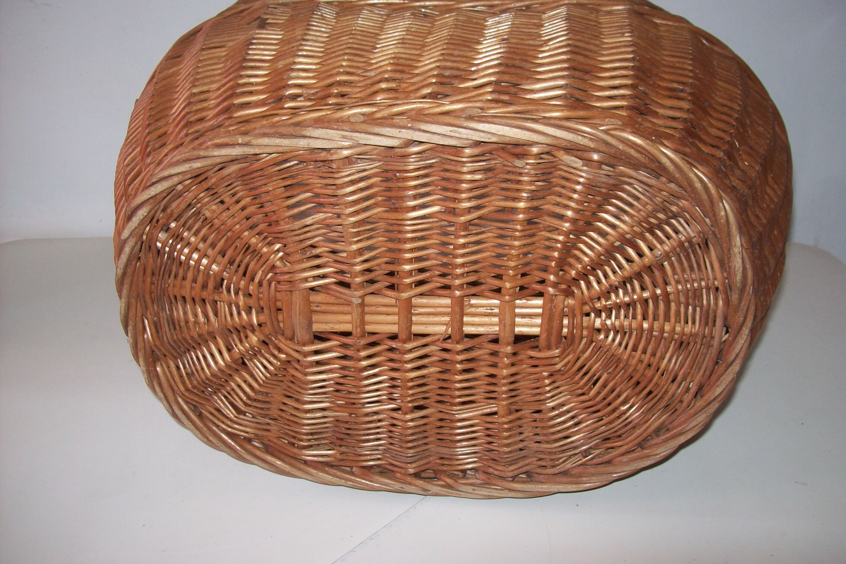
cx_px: 427
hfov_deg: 50.7
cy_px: 246
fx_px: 893
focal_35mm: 38
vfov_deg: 35.0
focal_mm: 6
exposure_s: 1/64
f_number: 2.7
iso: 80
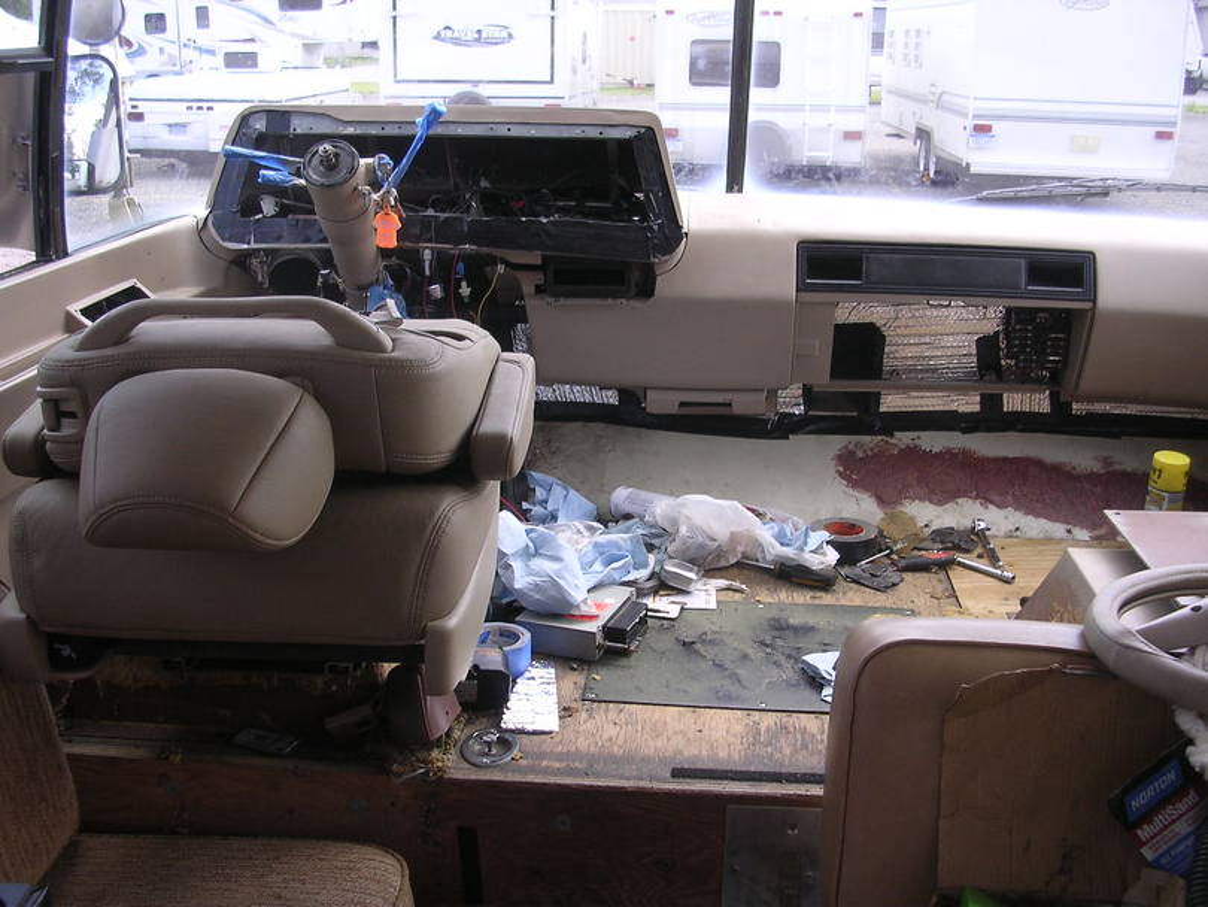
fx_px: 1326
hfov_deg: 49.0
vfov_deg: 37.7
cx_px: 604
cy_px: 454
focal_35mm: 38
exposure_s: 1/110
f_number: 2.8
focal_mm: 5.8
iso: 100
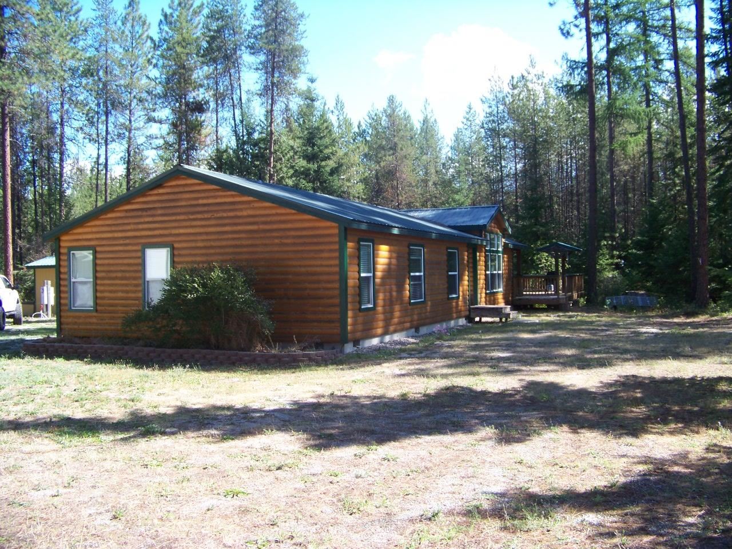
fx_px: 761
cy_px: 274
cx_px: 366
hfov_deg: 51.4
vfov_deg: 39.7
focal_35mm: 36
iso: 64
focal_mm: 5.85
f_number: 2.8
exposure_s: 1/250
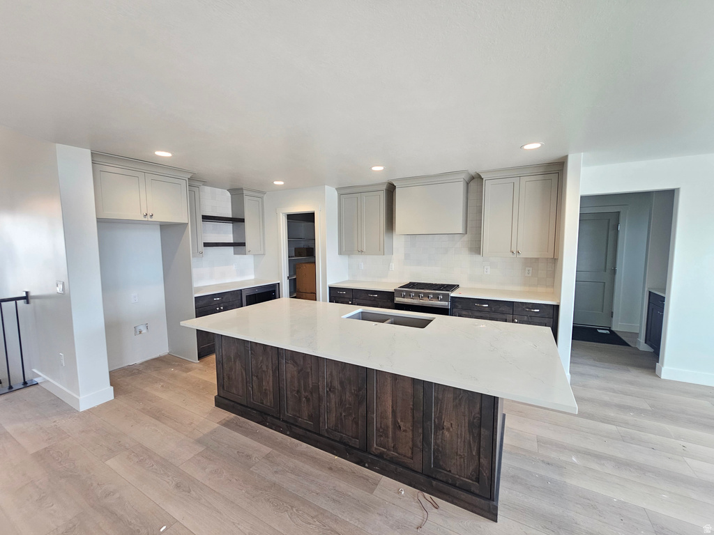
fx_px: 268
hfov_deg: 106.2
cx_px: 357
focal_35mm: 13
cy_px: 268
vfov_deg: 89.9
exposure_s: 1/60
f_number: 2.2
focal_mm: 2.2
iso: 125
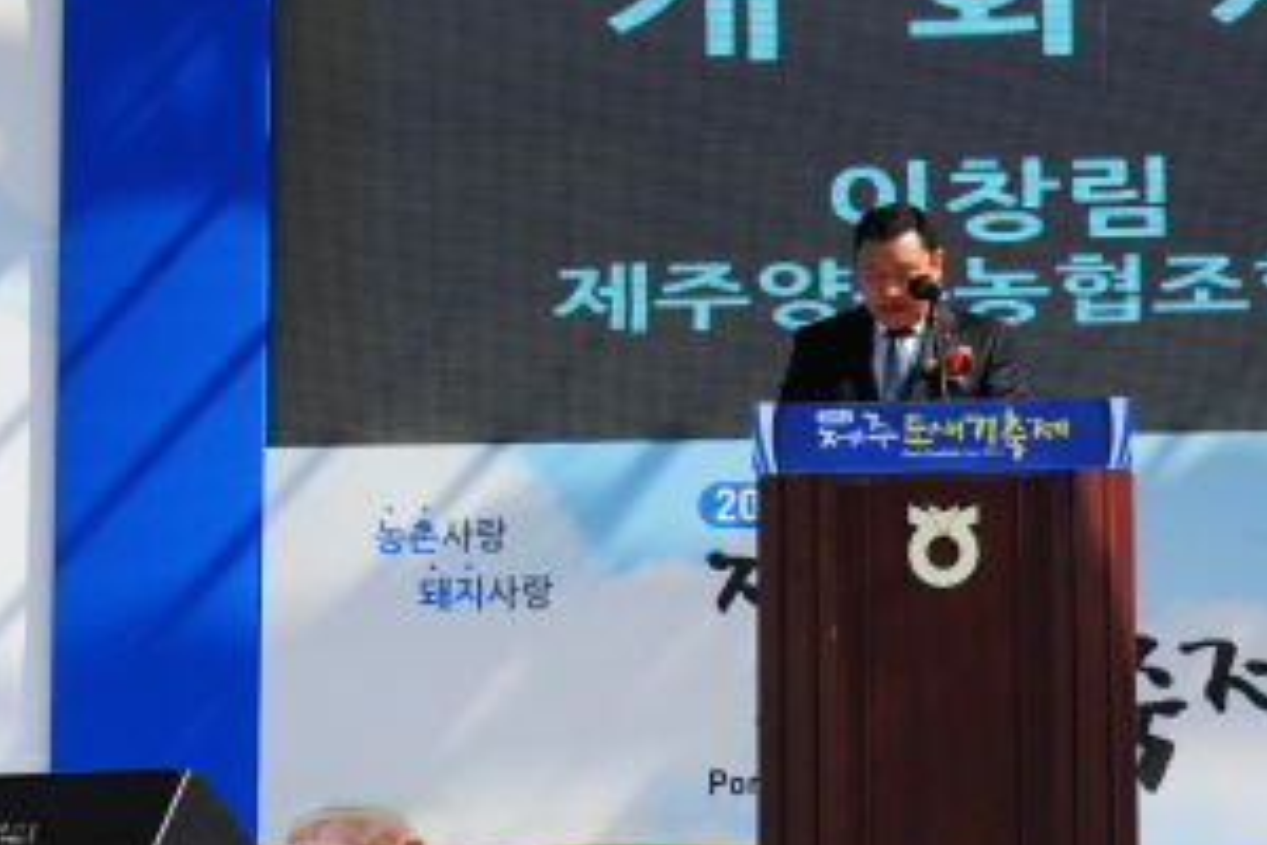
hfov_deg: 14.6
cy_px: 251
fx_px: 4927
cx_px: 1022
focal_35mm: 140
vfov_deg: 9.8
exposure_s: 1/500
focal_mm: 70
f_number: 11
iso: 400
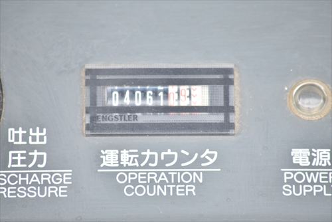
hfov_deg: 4.6
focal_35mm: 450
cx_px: 166
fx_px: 4152
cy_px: 111
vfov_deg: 3.1
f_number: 6.3
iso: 1250
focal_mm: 300
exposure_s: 1/200
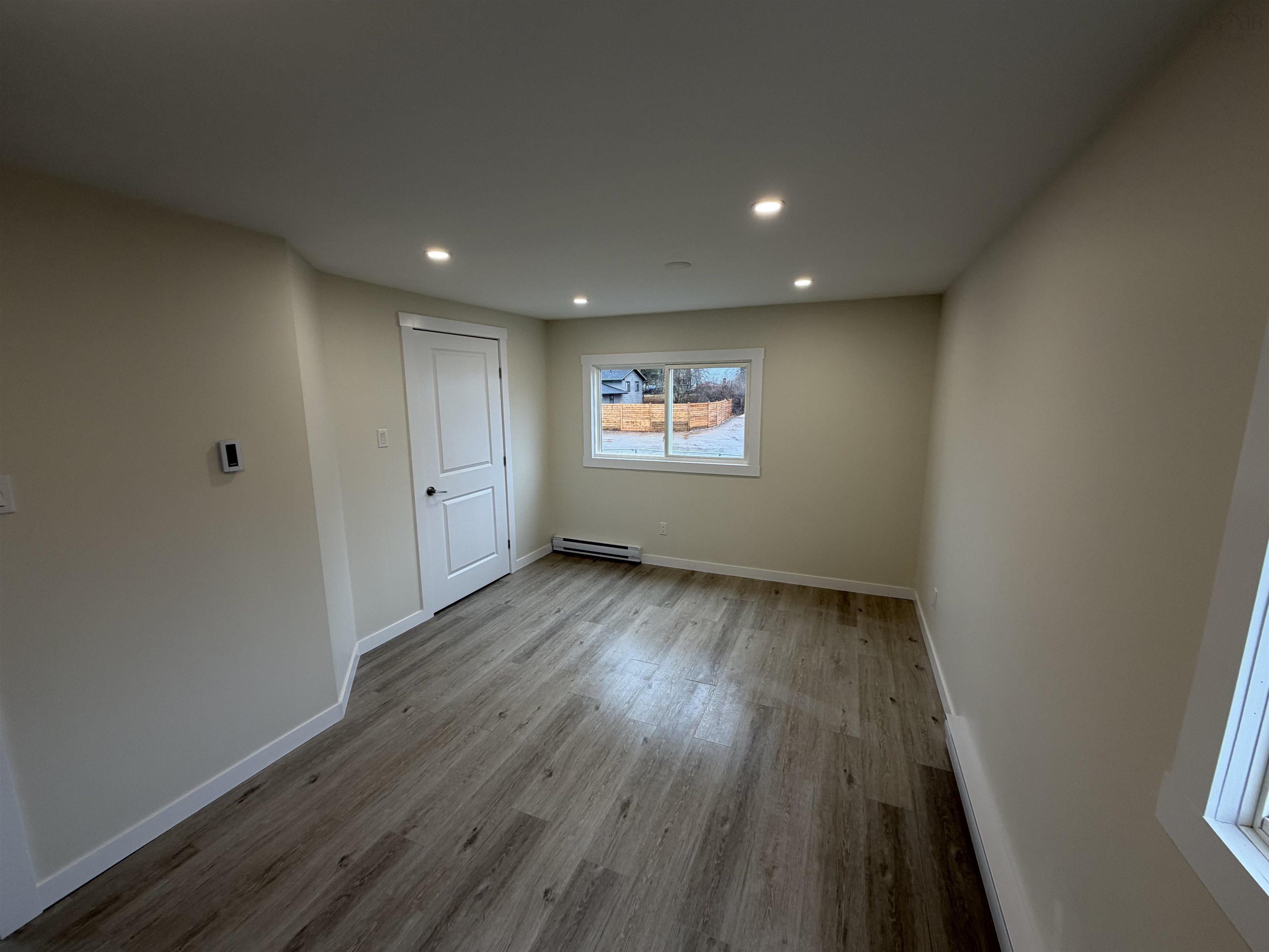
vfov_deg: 85.7
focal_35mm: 14
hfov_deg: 102.1
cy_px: 476
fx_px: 513
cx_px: 634
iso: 125
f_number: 2.2
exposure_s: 1/120
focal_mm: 2.22
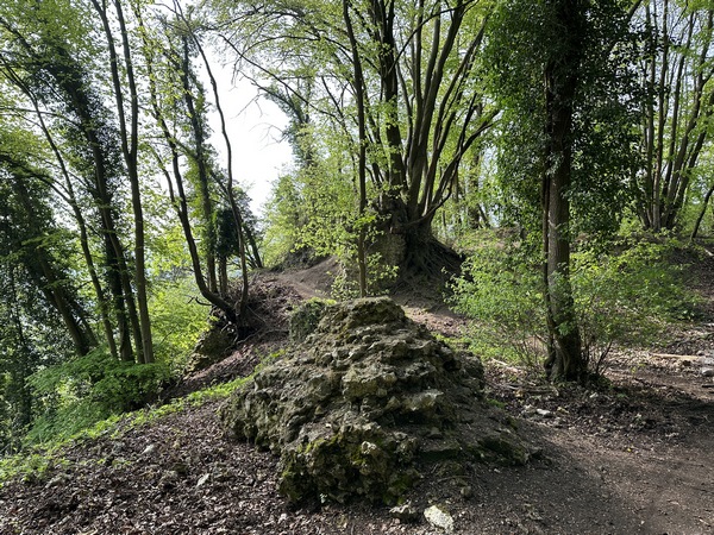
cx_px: 357
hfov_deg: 71.6
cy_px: 268
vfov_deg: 56.8
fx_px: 495
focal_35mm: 24
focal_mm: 6.86
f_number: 1.78
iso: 80
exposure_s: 1/601
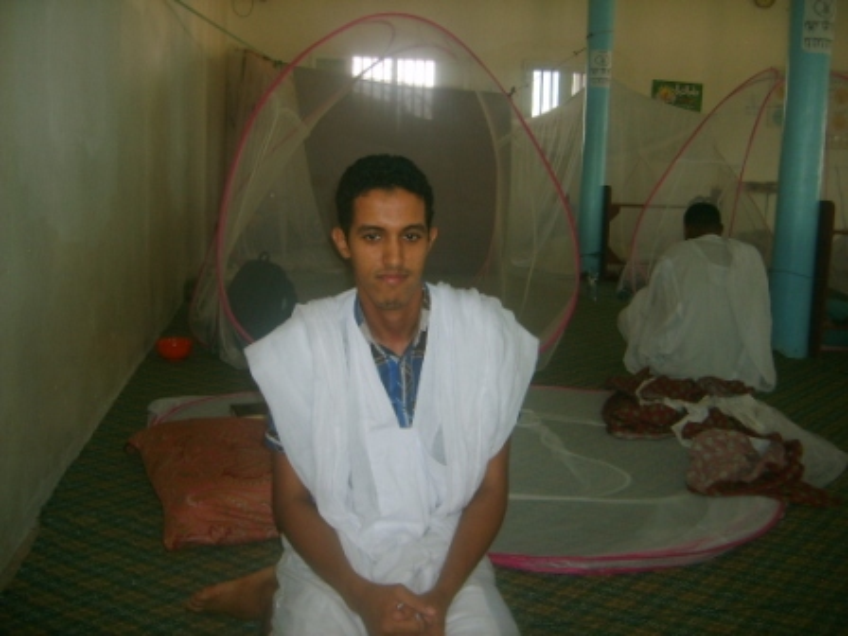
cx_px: 424
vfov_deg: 40.7
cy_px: 318
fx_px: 857
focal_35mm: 35
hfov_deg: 52.6
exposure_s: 1/30
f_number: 2.8
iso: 100
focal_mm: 5.8
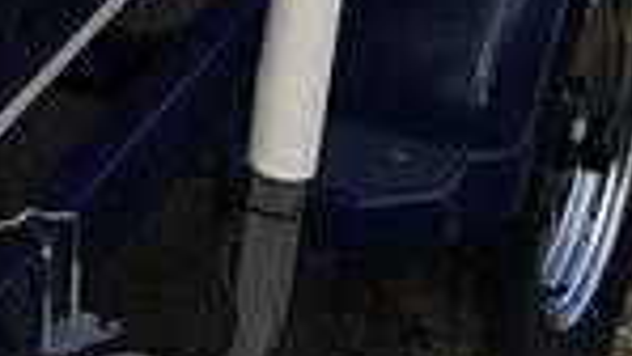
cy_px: -538
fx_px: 3789
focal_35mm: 226
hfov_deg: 9.0
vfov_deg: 5.2
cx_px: -636
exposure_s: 1/187
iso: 25
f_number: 2.4
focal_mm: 3.3
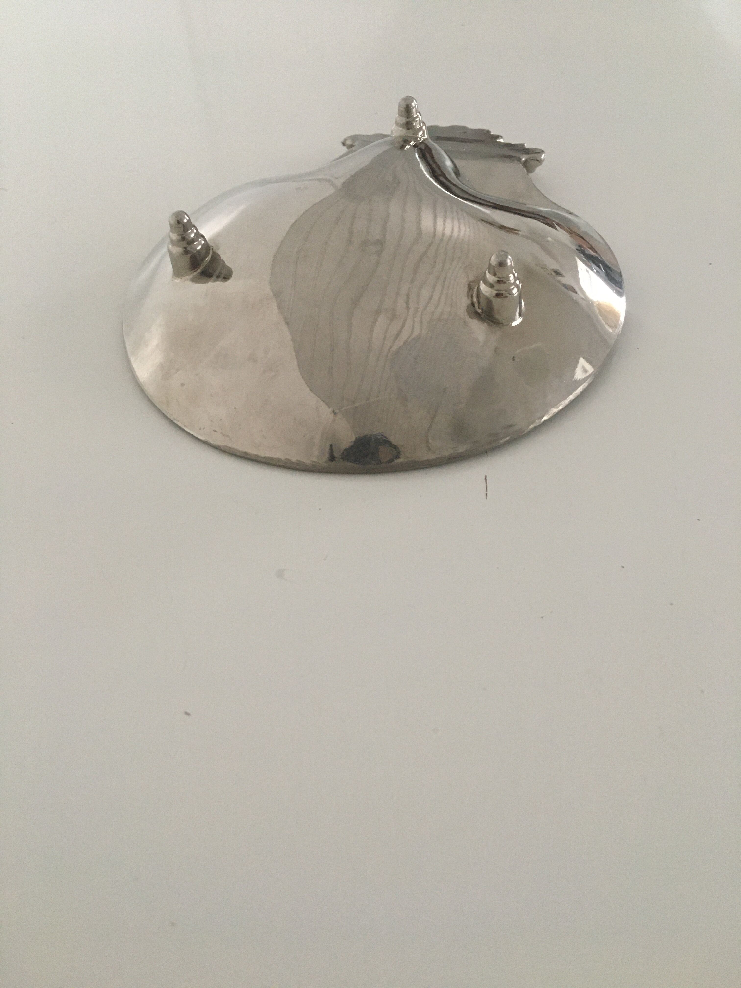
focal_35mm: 29
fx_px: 828
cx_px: 370
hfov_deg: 48.2
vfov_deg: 61.7
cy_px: 494
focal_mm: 4.15
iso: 200
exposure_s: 1/33
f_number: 2.2
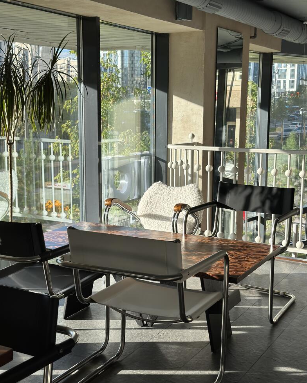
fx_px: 579
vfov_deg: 36.7
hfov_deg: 29.7
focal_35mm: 51
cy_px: 188
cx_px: 155
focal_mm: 6.86
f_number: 1.78
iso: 80
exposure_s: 1/1289
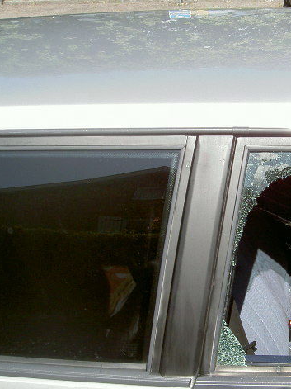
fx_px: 594
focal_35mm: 53
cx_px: 246
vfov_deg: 36.2
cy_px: 197
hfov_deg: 26.8
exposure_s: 1/588
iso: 100
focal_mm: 8
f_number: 4.7
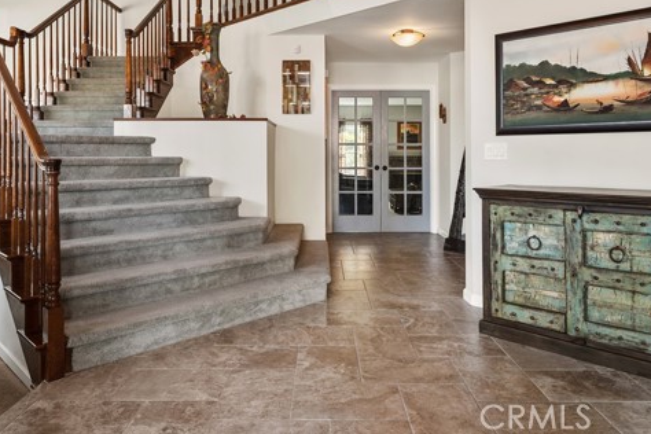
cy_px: 144
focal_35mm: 27
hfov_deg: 67.4
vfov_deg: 47.1
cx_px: 312
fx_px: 488
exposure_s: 1.6
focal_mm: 20
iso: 100
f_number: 9
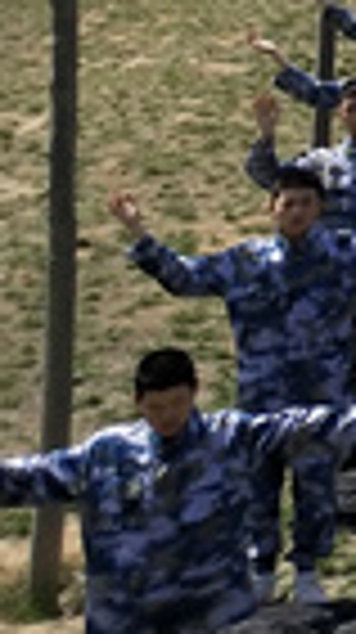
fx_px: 3131
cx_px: 1721
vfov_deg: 10.8
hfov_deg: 5.2
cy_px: -526
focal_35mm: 186
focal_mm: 3.95
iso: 50
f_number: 1.8
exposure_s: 1/2250
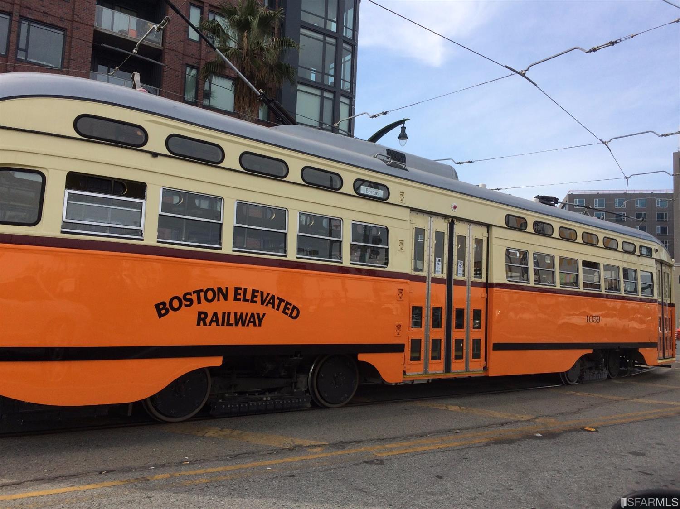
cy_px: 254
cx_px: 340
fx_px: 569
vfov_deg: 48.2
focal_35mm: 29
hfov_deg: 61.7
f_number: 2.2
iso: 32
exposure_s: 1/1642
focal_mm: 4.15
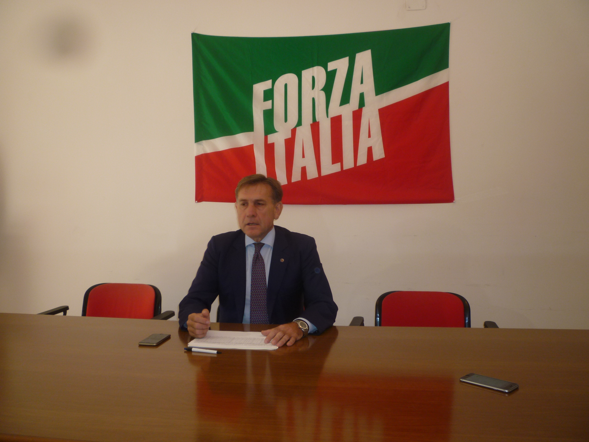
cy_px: 221
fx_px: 493
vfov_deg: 48.2
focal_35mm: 29
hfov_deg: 61.7
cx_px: 294
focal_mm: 5.2
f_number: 3.3
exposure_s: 1/30
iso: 100
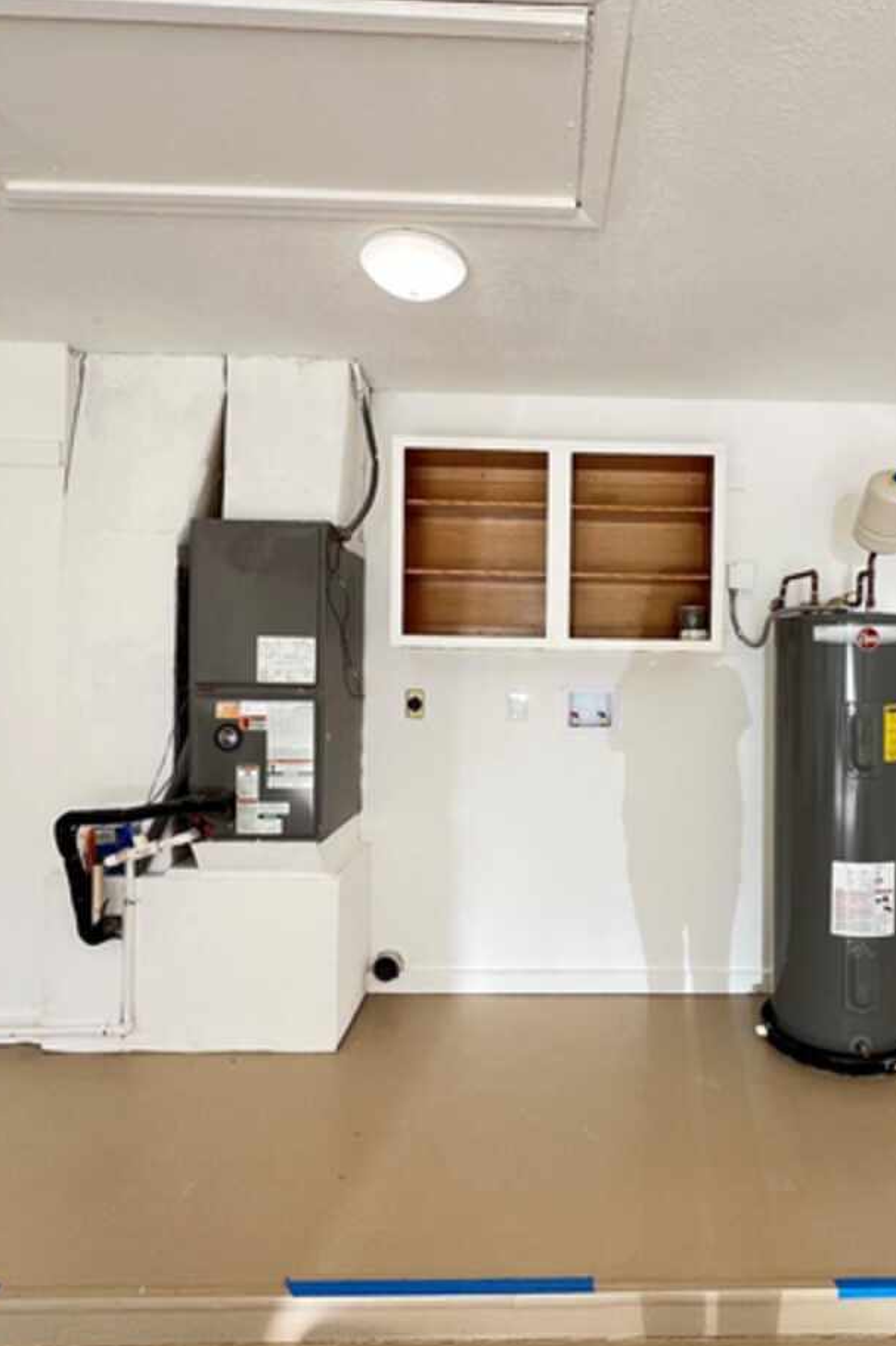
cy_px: 671
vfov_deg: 86.9
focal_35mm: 19
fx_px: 710
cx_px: 576
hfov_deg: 63.3
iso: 32
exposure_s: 1/99
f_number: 1.8
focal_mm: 1.57
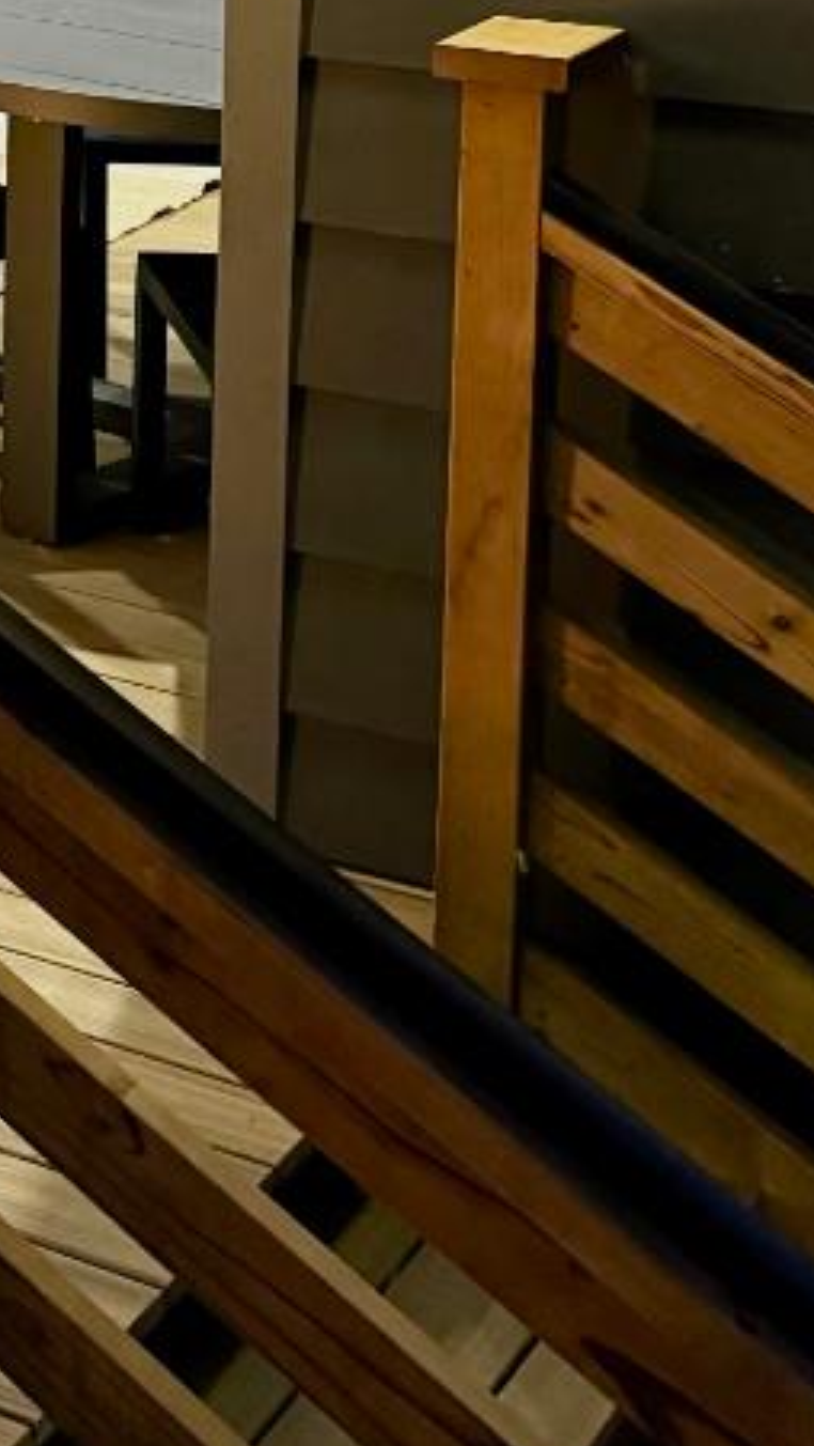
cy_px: -197
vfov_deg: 22.8
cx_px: -1118
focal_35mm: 87
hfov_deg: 11.5
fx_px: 3335
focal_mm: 6.76
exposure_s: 1/30
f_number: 1.78
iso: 1000
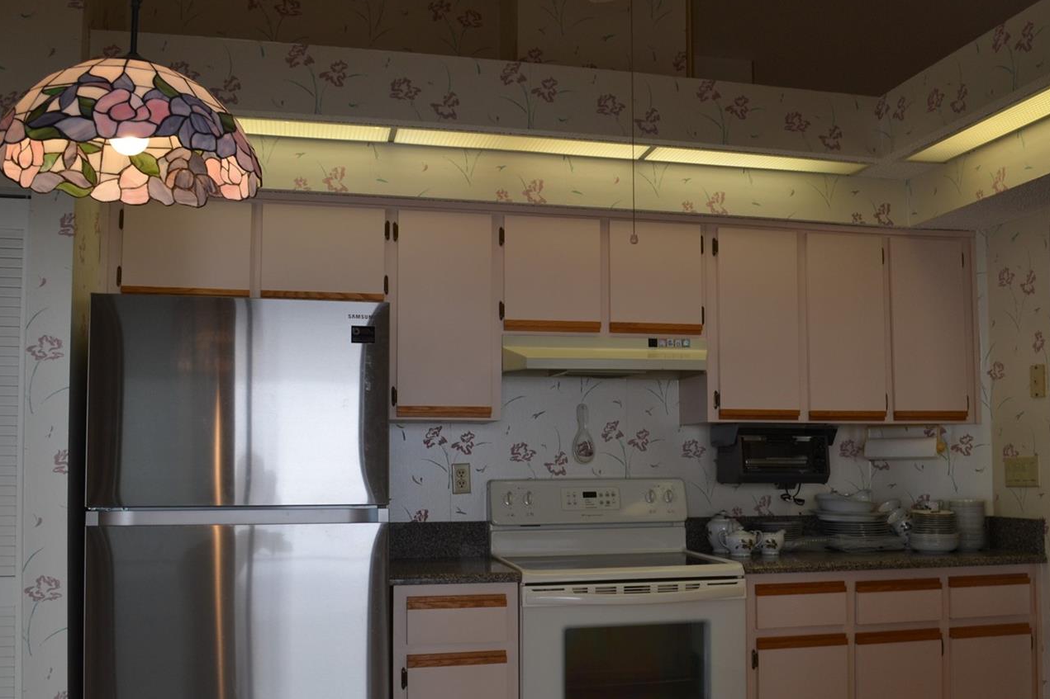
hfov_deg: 55.7
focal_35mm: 34
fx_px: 991
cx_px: 567
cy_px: 394
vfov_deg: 38.8
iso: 250
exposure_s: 1/125
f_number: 5.6
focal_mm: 18
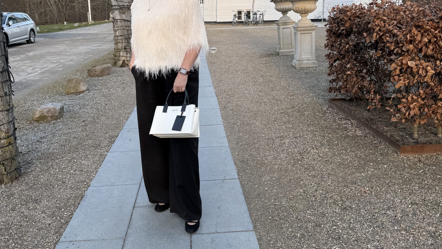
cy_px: 72
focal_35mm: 35
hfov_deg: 56.6
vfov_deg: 33.3
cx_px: 221
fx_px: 410
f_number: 1.78
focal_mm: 6.76
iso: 80
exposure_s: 1/575
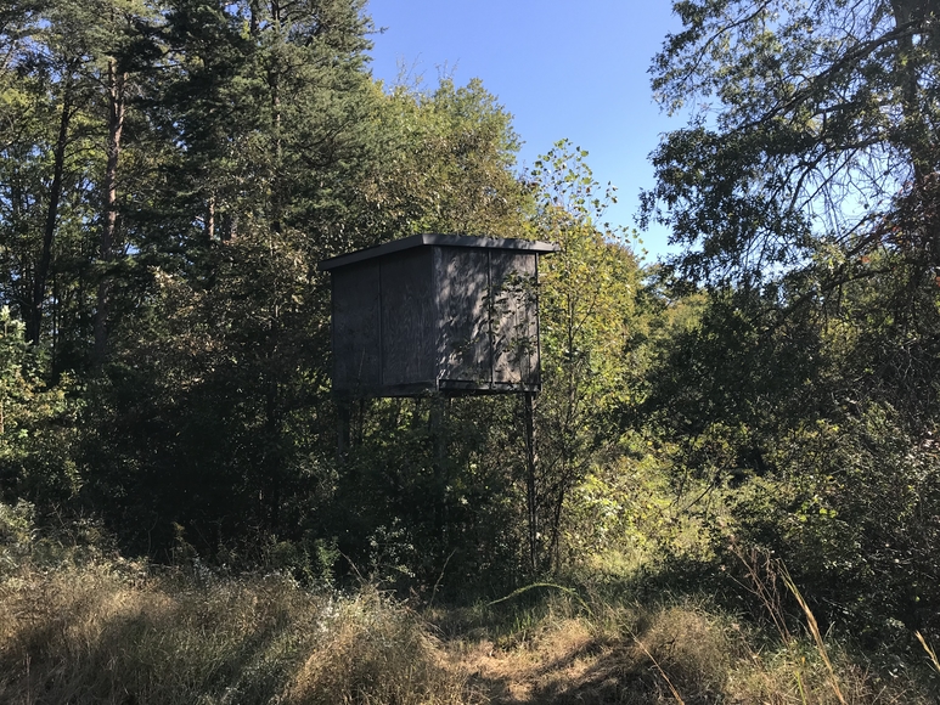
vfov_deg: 49.8
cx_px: 470
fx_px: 760
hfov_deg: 63.4
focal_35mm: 28
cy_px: 352
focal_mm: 3.99
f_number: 1.8
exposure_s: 1/805
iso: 20
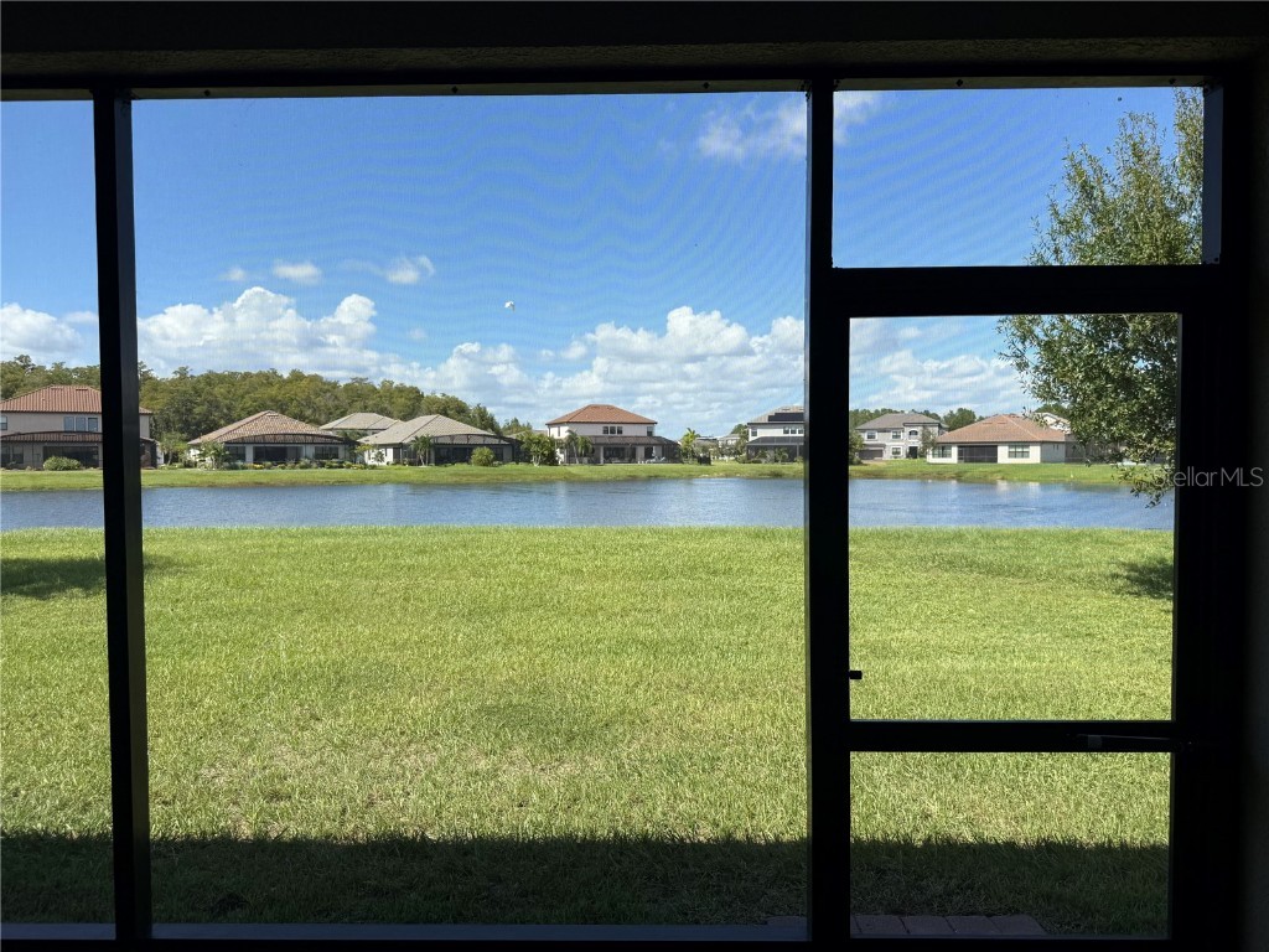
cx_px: 634
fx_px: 880
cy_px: 476
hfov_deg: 71.6
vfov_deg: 56.8
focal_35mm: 24
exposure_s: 1/2907
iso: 80
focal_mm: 6.76
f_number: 1.78
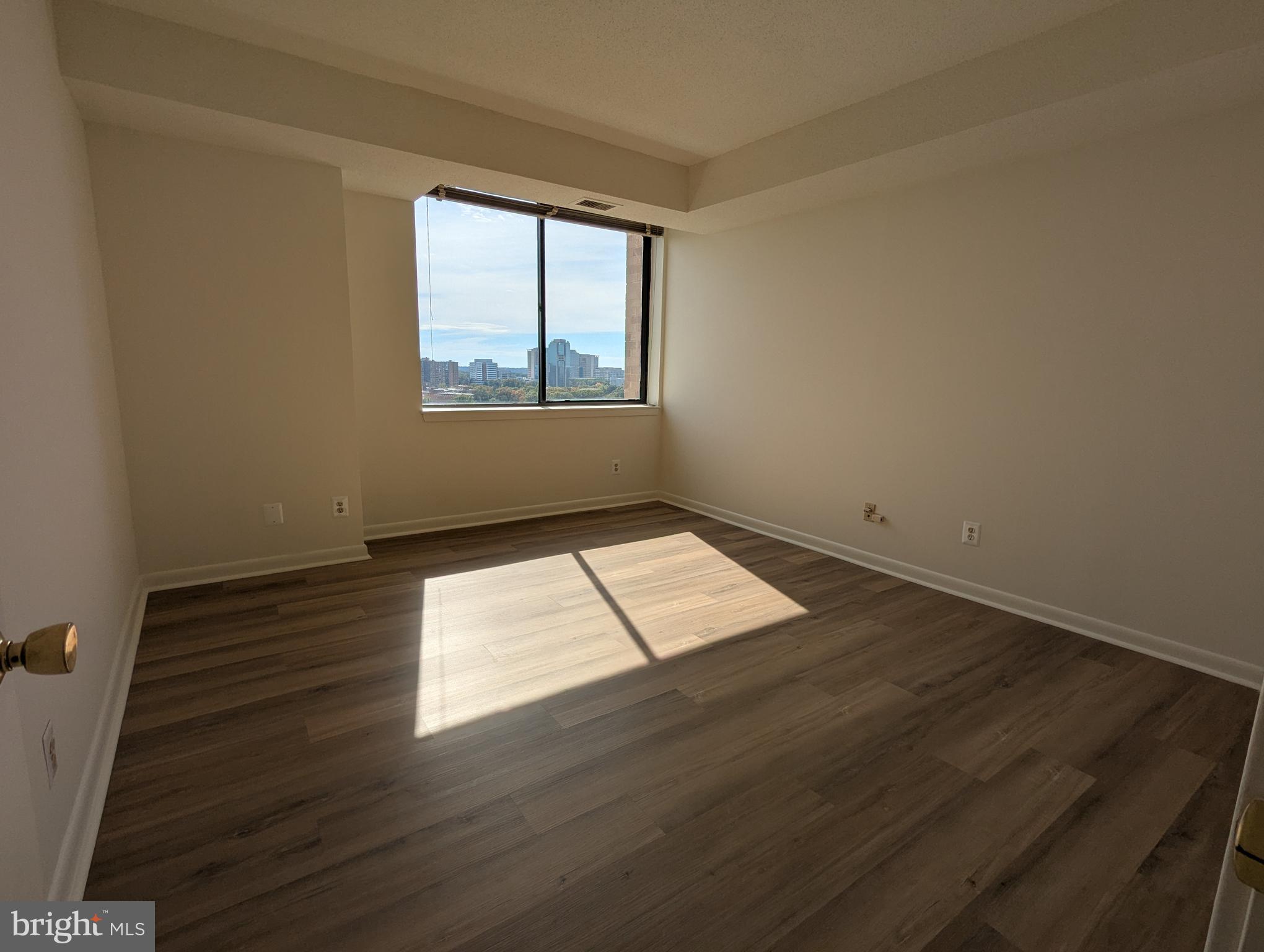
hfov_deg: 94.4
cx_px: 632
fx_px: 585
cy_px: 476
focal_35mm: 16
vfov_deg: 78.2
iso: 52
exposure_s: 1/2571
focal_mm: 2.35
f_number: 2.2
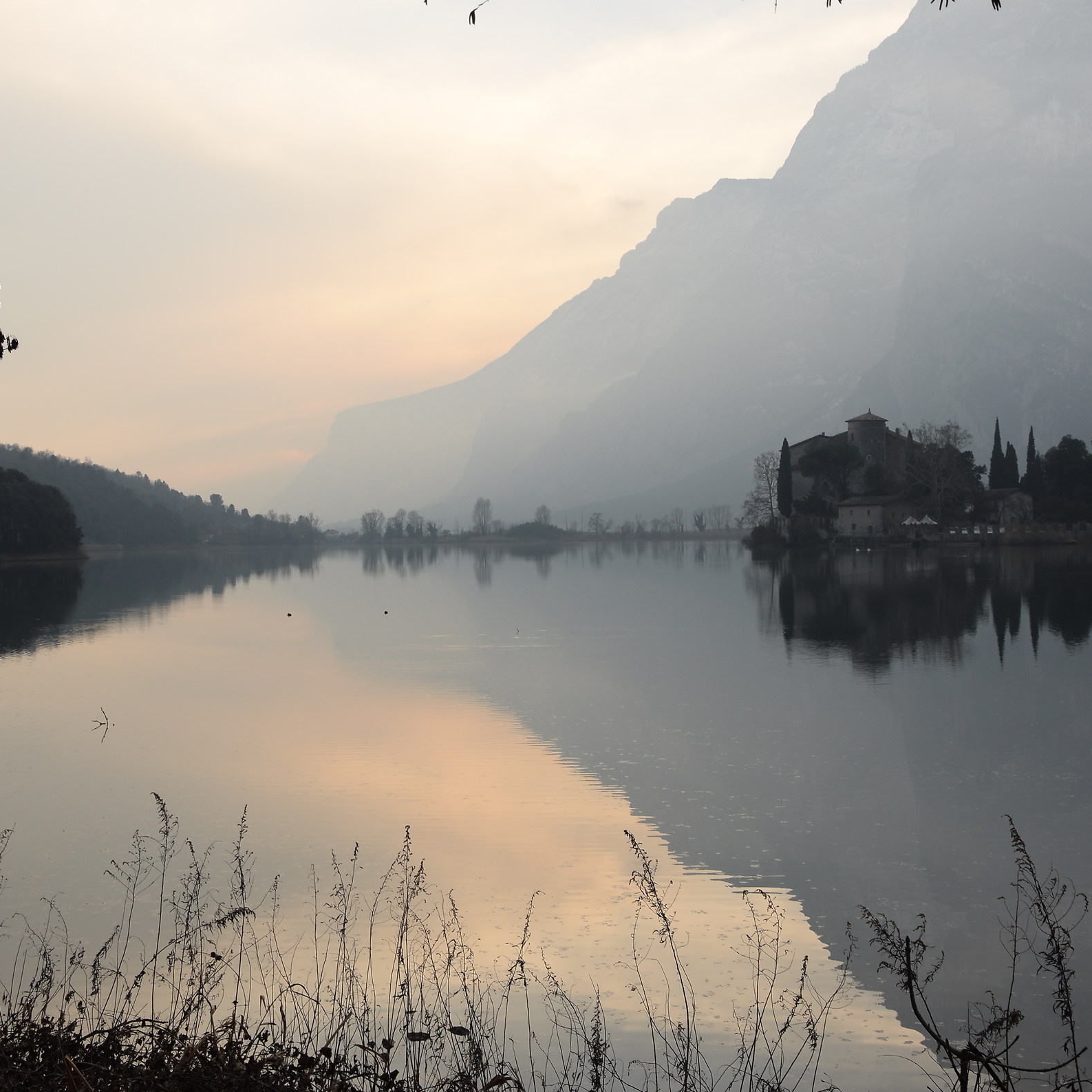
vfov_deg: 31.6
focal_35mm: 54
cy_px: 546
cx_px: 524
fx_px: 1927
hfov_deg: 31.6
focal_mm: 28
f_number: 8
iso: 100
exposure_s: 1/100
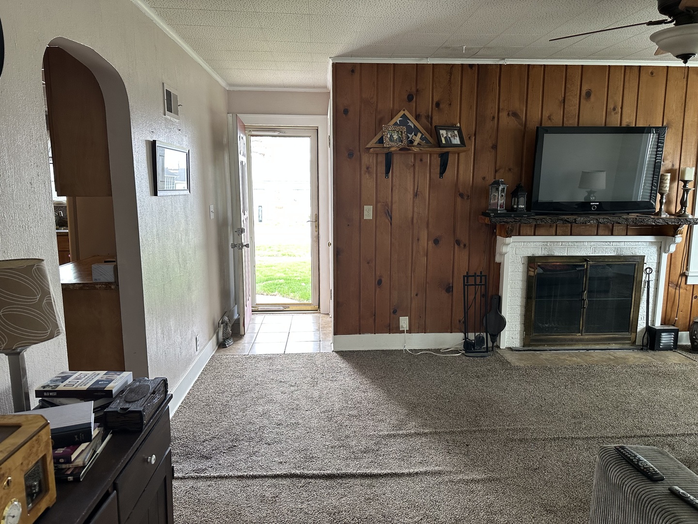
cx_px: 349
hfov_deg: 71.6
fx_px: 484
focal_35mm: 24
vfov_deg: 56.8
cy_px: 262
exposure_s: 1/120
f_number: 1.78
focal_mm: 6.86
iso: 200
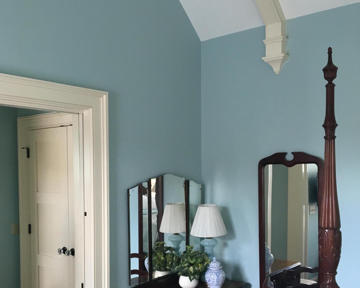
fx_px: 415
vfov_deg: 38.0
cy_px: 178
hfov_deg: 46.8
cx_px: 176
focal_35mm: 39
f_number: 2.2
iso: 80
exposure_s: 1/30
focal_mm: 4.15
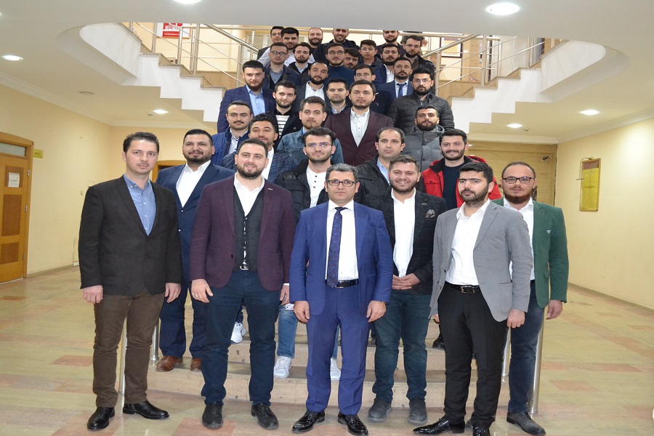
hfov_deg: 67.4
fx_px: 490
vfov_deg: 47.9
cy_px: 218
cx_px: 327
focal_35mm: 27
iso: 3200
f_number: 3.5
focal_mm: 18
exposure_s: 1/60
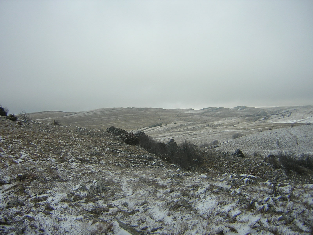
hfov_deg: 51.4
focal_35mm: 36
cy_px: 118
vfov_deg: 39.7
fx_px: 326
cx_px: 156
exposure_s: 1/338
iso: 100
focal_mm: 4.7
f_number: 2.6
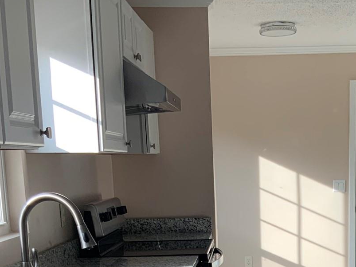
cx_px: 276
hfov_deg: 25.9
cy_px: 321
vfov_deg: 18.8
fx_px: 761
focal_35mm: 74
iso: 25
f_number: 1.8
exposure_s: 1/120
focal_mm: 3
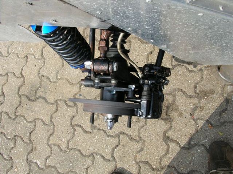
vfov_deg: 39.6
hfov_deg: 51.4
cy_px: 87
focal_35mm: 36
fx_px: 242
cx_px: 116
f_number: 3.7
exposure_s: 1/279
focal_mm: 6
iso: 50
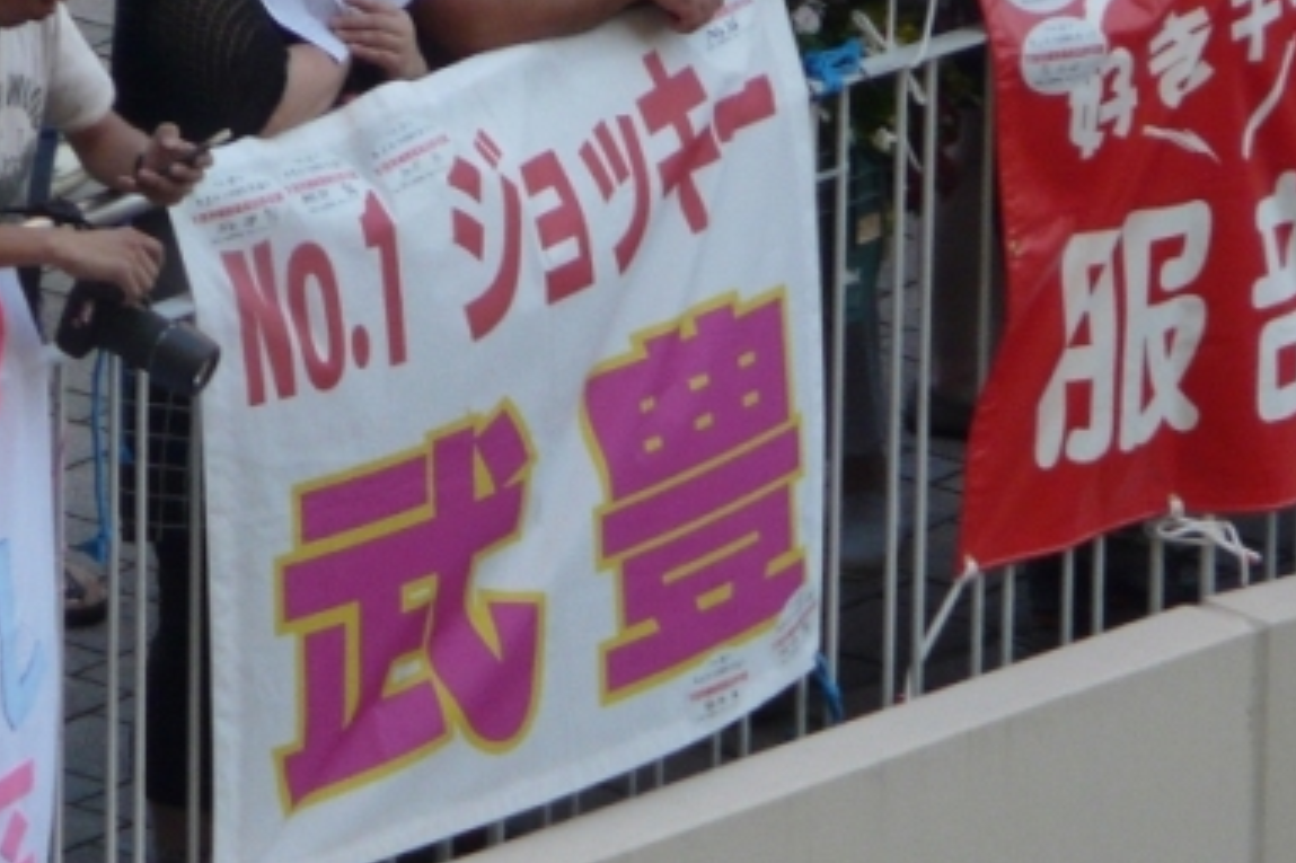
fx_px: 39221
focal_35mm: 1090
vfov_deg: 1.3
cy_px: 448
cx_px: 484
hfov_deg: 1.9
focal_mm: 82.8
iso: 200
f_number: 4.2
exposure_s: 1/250
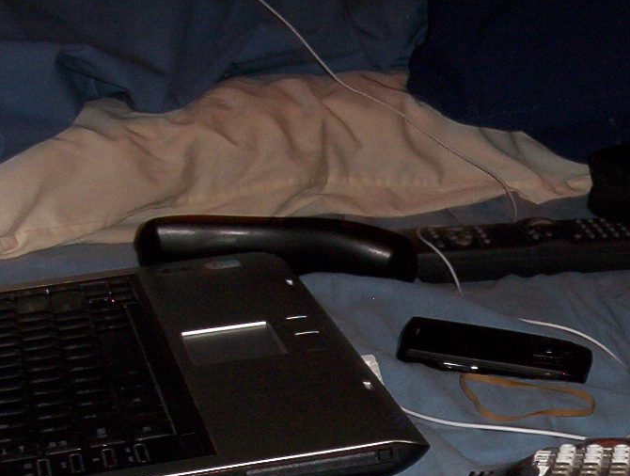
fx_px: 1733
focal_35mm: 95
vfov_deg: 15.1
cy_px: 563
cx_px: 556
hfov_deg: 20.2
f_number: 4.5
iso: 140
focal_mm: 6
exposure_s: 1/30
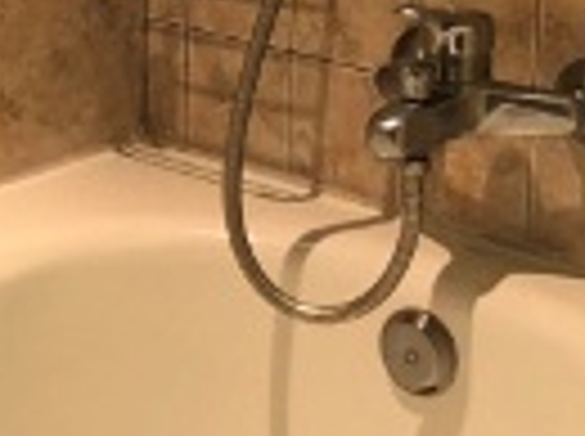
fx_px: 2328
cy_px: 13
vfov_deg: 10.6
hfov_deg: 14.1
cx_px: -9
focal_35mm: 138
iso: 40
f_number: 1.8
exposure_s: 1/17
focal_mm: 4
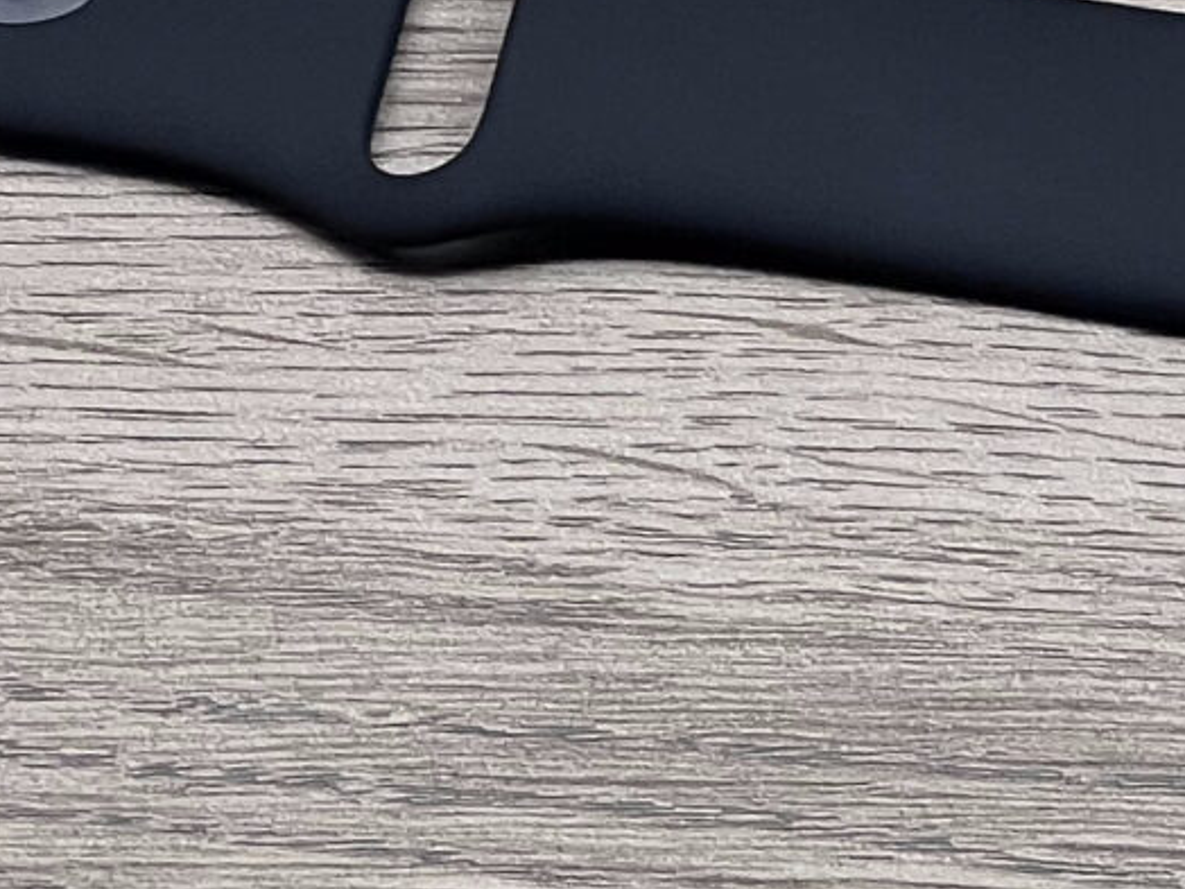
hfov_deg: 5.2
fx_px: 12872
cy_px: -68
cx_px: 2216
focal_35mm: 376
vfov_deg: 3.9
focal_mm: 9
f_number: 2.8
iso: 40
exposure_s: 1/100
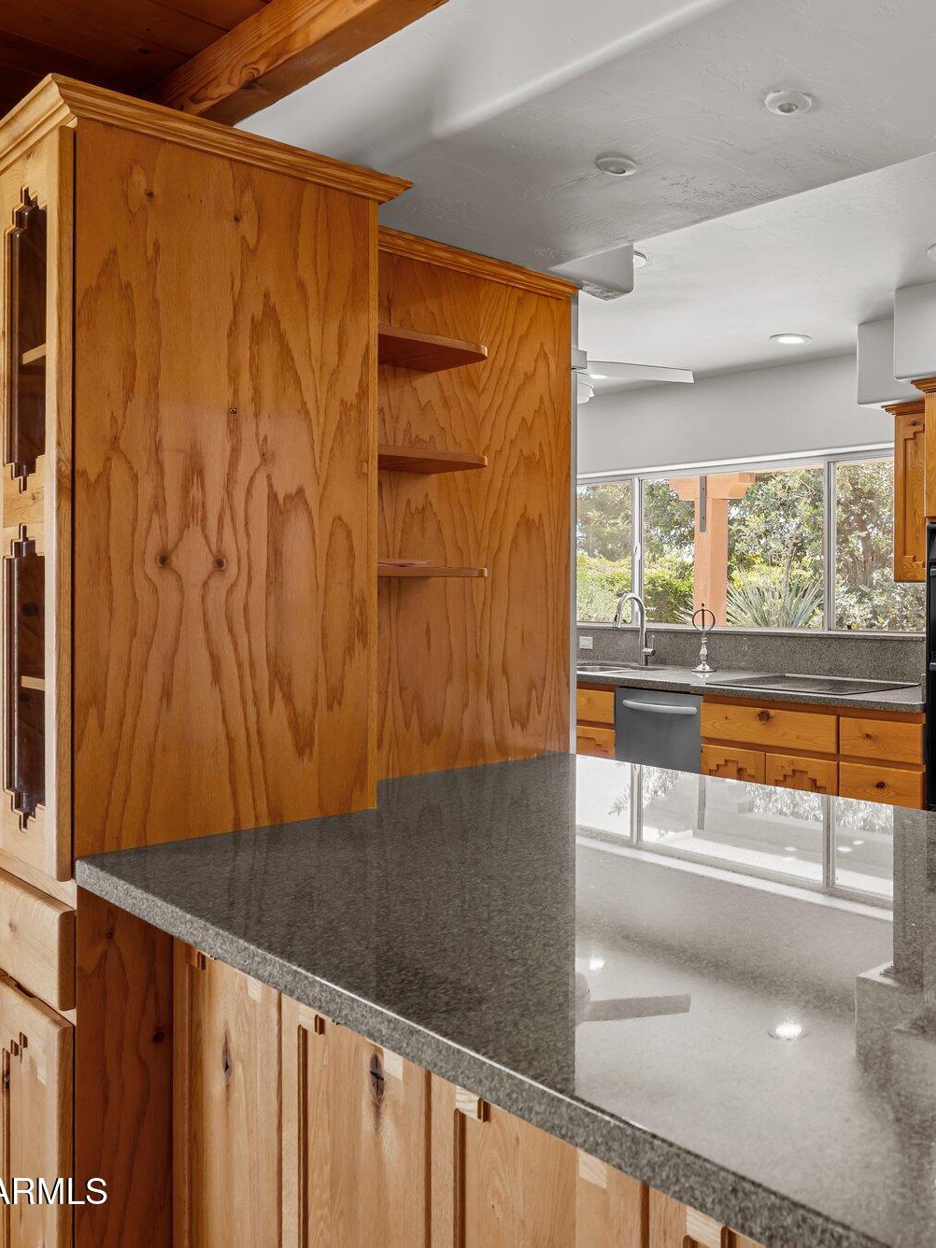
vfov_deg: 62.1
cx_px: 849
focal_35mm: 29
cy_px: 612
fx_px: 1036
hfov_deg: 44.1
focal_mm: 19.5
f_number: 8
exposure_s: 1/6
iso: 400
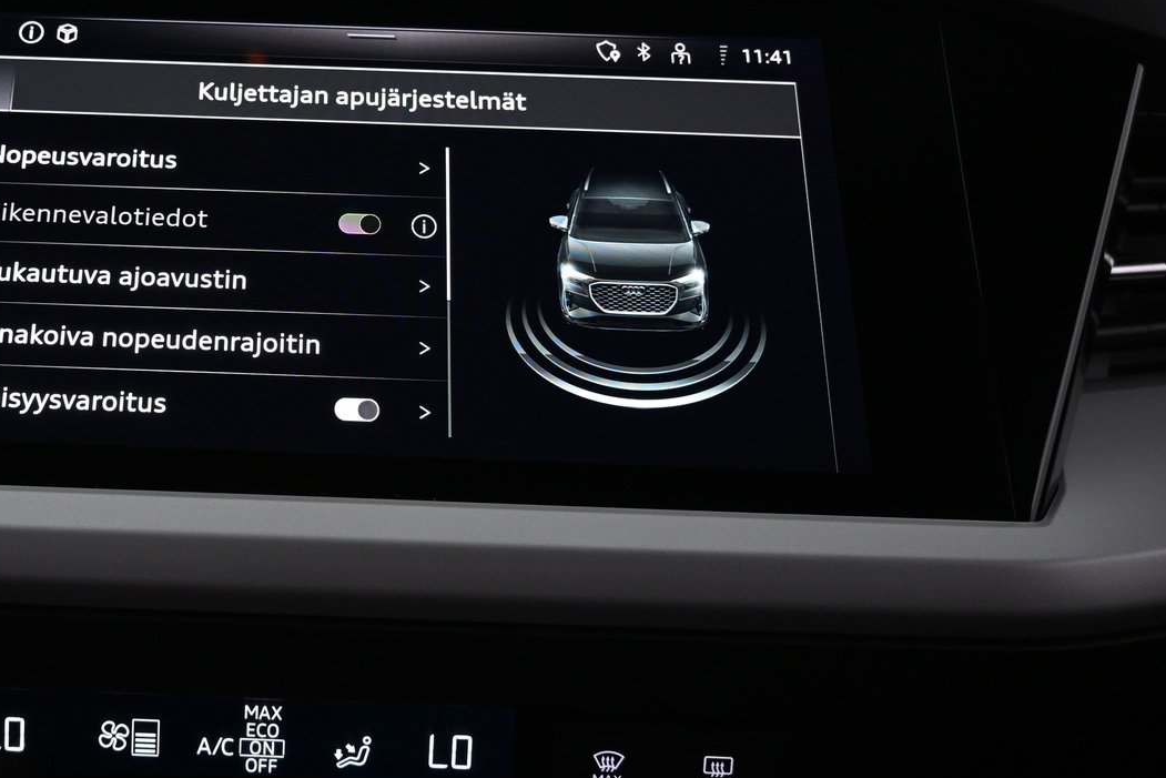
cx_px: 280
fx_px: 1198
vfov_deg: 35.5
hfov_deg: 49.6
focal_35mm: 37
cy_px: 239
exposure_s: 1/40
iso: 640
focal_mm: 16
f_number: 3.5
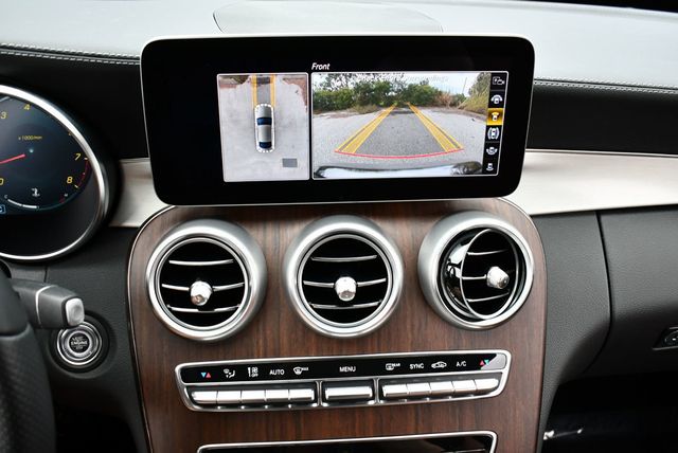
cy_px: 226
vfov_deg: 36.9
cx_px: 339
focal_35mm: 36
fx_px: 679
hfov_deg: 53.1
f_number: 3.5
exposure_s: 1/250
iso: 560
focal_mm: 18
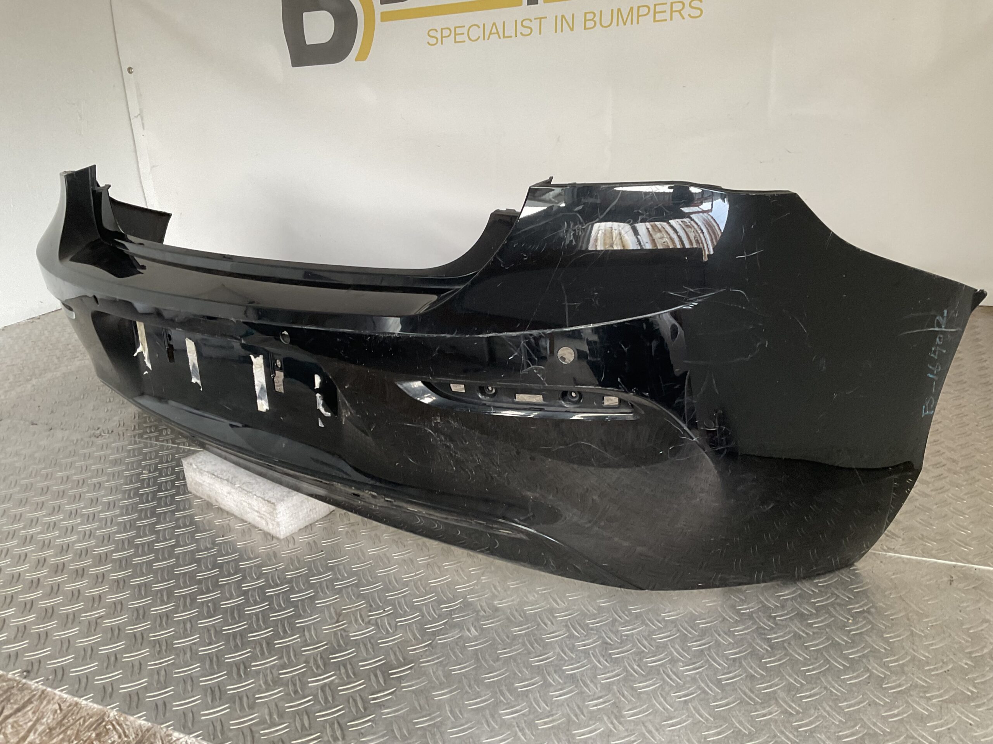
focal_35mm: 29
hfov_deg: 61.7
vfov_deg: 48.2
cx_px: 496
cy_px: 372
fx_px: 832
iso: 80
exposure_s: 1/50
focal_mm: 3
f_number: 1.8
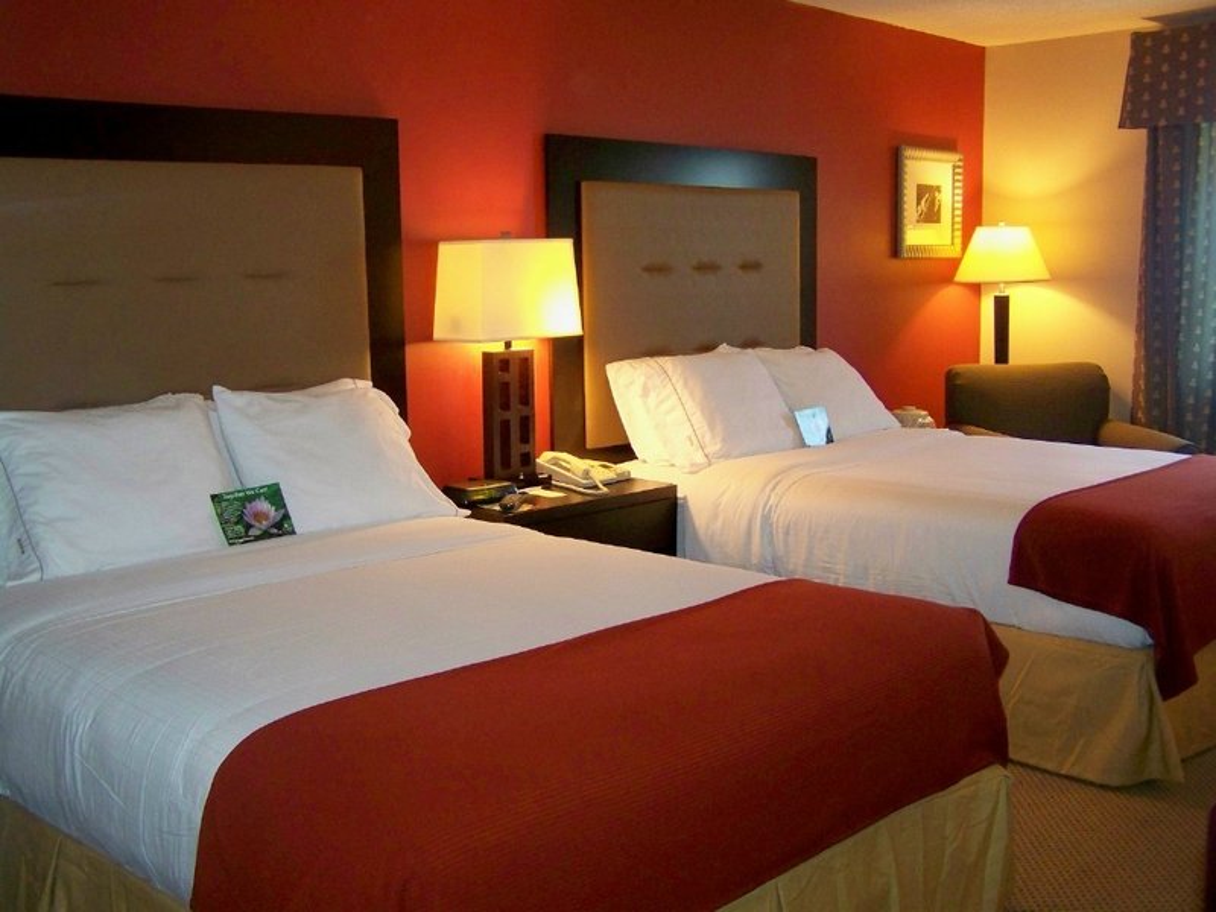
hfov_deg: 49.0
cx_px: 608
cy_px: 456
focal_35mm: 38
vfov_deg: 37.7
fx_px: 1335
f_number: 2.8
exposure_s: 1/30
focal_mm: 6.3
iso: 200
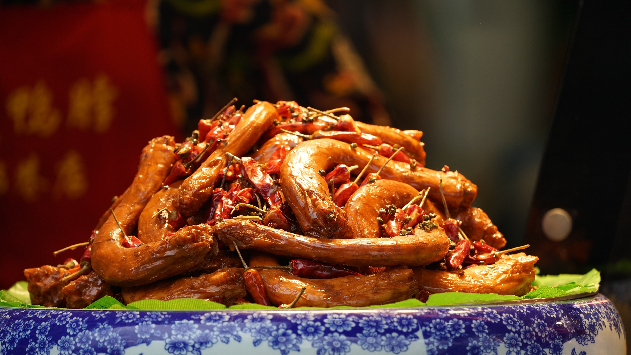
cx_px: 316
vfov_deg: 3.3
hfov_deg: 5.8
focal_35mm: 373
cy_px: 202
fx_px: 6241
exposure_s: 1/320
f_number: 5.6
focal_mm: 355
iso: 640
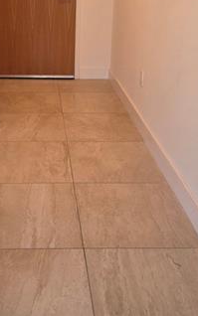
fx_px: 423
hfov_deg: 26.0
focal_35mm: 49
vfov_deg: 39.9
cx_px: 48
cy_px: 79
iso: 100
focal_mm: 6.3
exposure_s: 1/120
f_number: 1.7
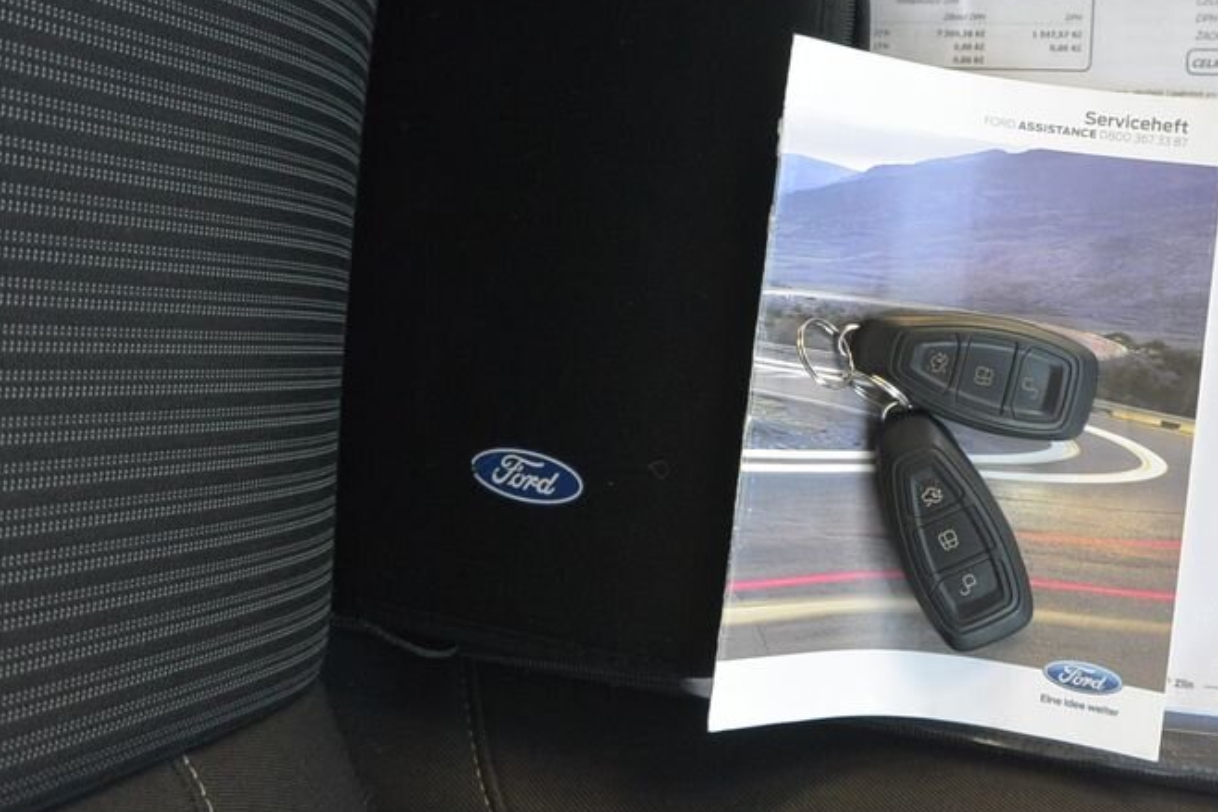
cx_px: 914
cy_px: 252
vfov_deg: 31.6
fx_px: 1421
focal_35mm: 42
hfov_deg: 44.8
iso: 320
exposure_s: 1/125
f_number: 3.5
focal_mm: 10
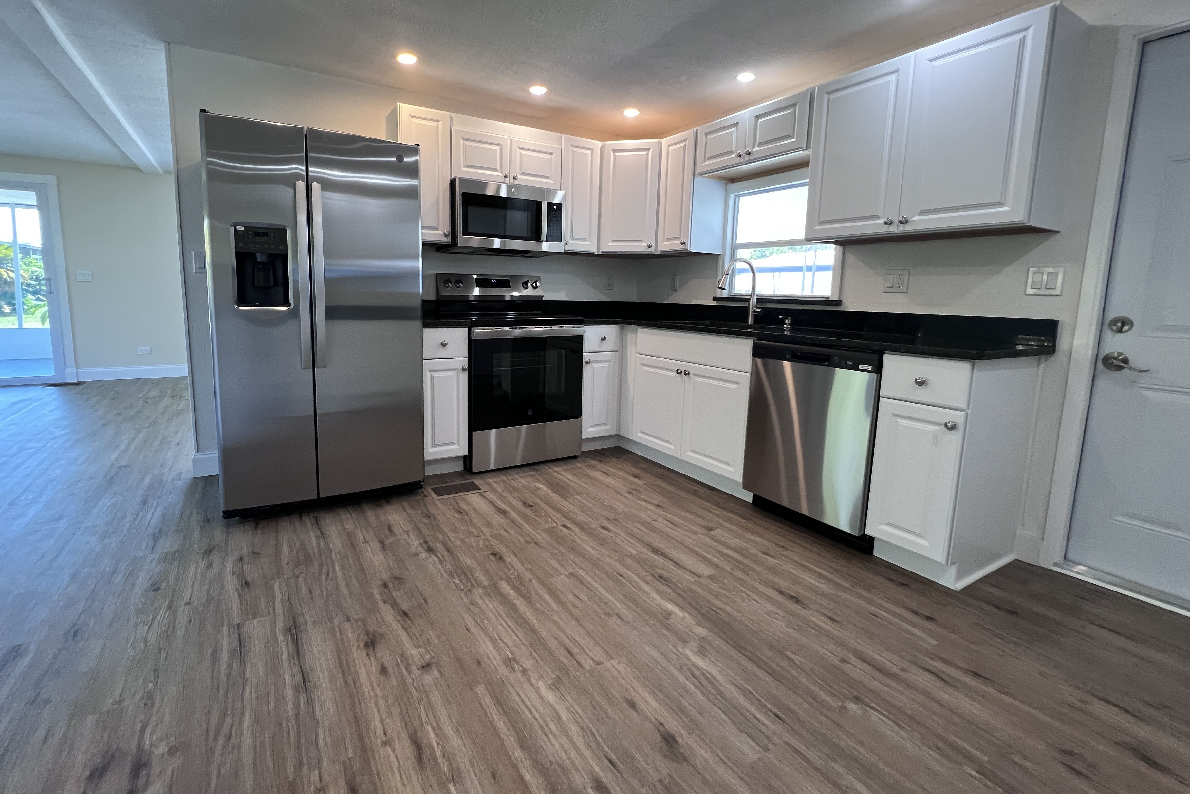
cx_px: 556
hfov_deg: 100.2
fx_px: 496
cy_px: 365
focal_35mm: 15
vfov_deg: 77.2
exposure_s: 1/120
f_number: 1.8
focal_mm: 1.57
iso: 200
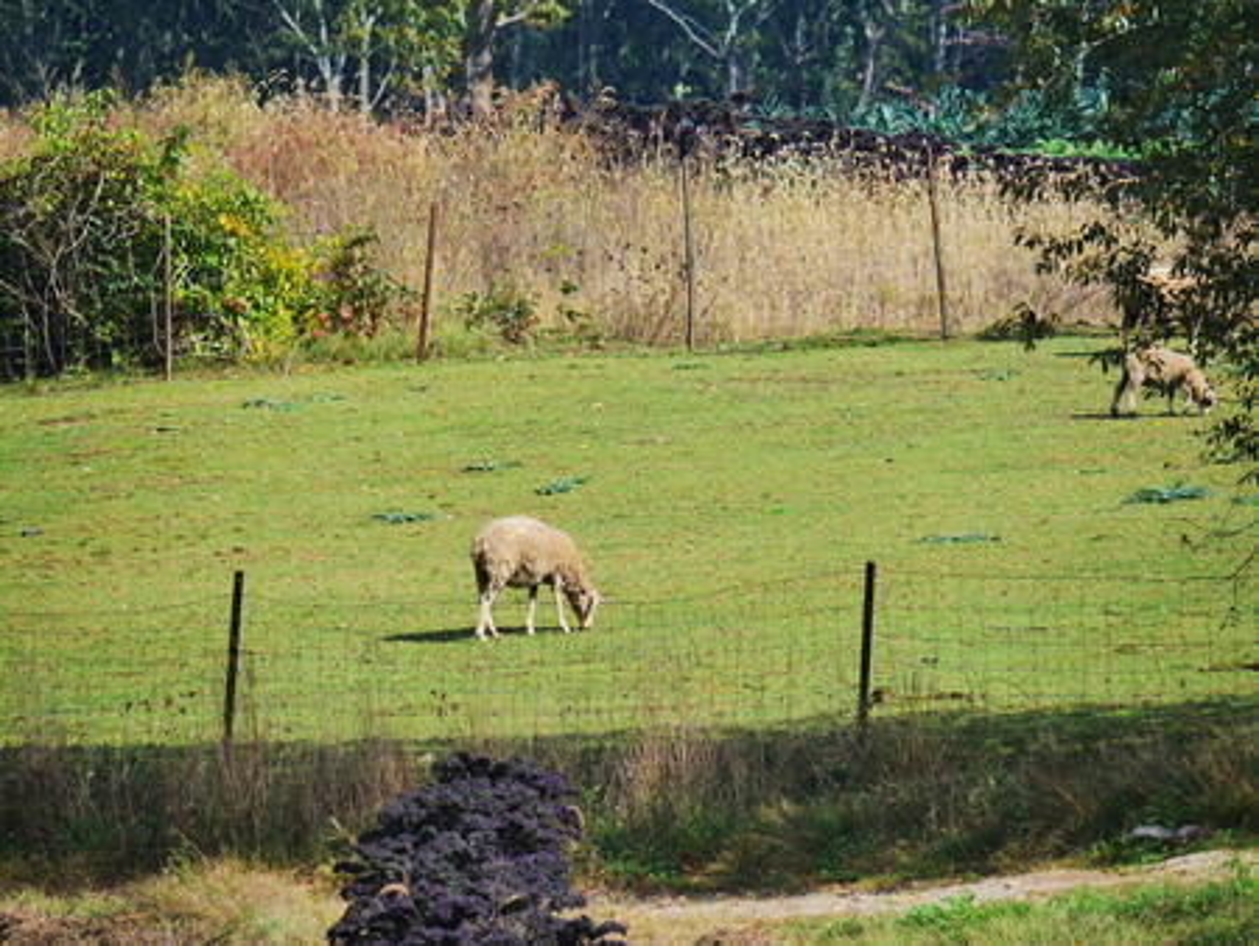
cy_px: 473
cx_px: 630
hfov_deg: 4.8
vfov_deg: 3.6
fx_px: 14920
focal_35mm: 410
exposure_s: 1/1000
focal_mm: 205
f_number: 5
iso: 200
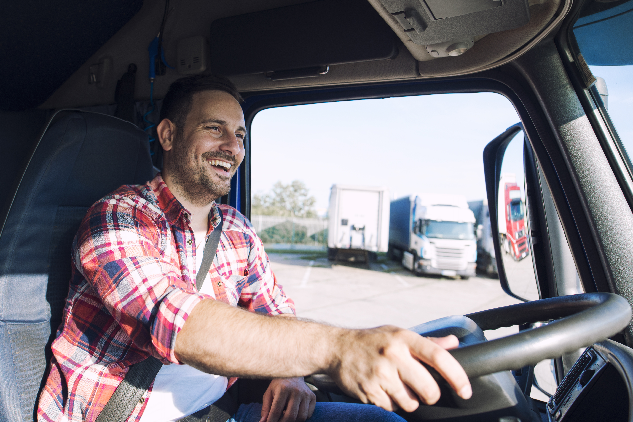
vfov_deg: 62.0
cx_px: 316
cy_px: 211
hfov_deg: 84.0
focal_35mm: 20
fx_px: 352
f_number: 3.5
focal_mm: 20
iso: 250
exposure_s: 1/800
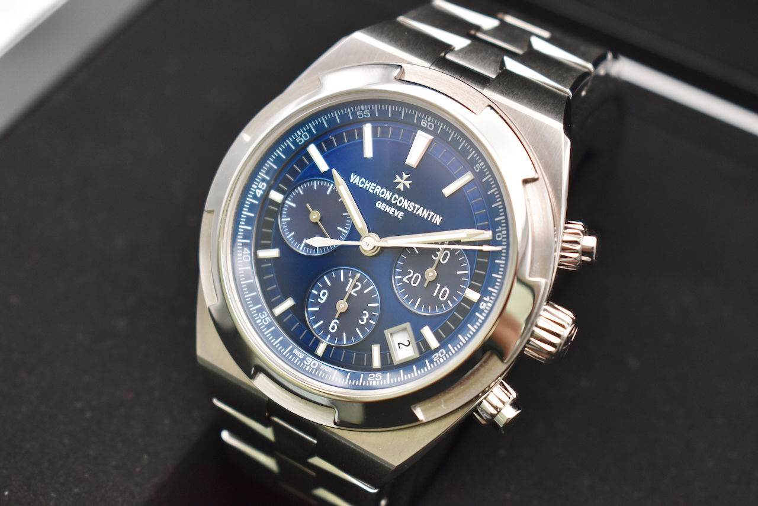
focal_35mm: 72
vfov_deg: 18.9
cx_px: 379
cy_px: 253
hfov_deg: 28.1
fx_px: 1516
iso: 800
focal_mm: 48
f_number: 5.3
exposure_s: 1/125
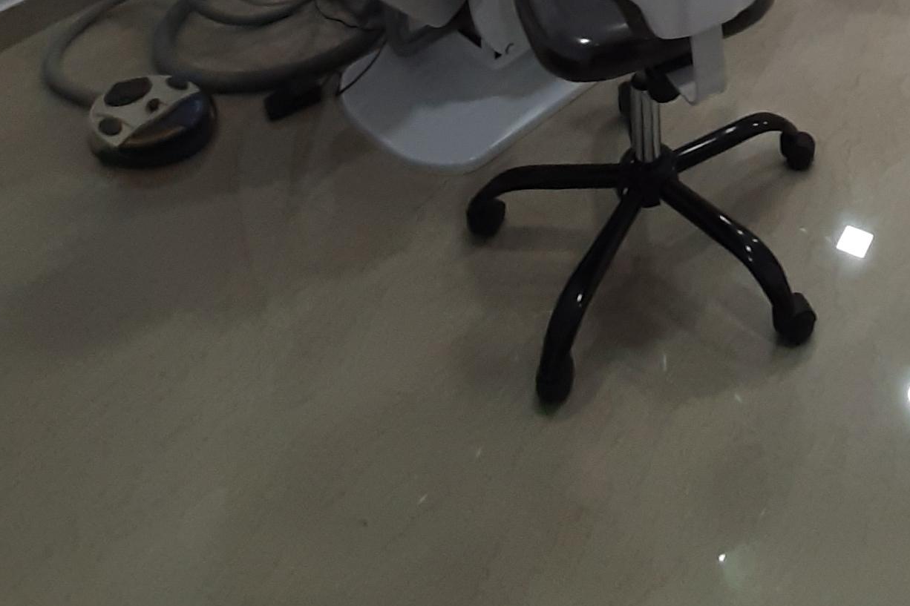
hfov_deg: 48.2
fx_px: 910
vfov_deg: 24.0
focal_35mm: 36
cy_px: -404
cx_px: 802
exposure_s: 1/50
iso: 80
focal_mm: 1.42
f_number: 2.2
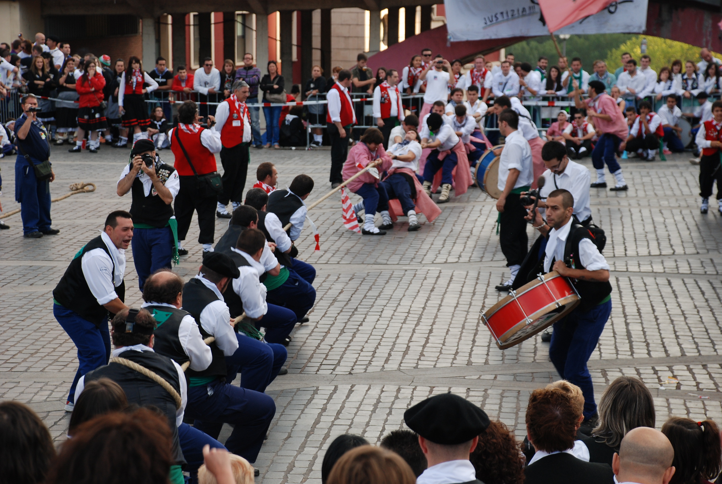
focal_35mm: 112
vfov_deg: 12.2
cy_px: 242
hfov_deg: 18.1
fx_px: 2261
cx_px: 361
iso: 250
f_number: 5.6
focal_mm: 75
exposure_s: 1/125
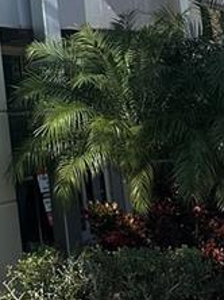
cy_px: -53
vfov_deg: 14.7
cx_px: -224
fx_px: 1124
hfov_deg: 10.5
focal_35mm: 130
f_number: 1.78
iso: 80
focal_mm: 6.86
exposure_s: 1/3472
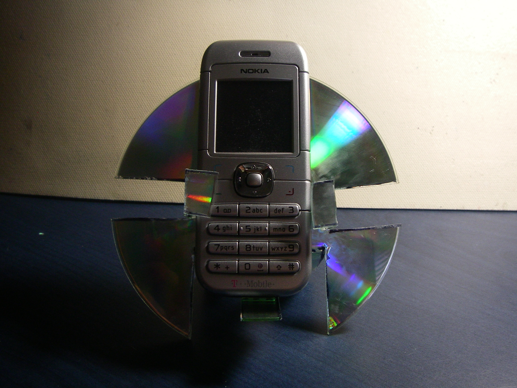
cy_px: 194
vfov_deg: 37.7
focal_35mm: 38
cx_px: 258
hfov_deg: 49.0
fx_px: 568
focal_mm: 6.3
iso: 160
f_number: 3.3
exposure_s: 1/50
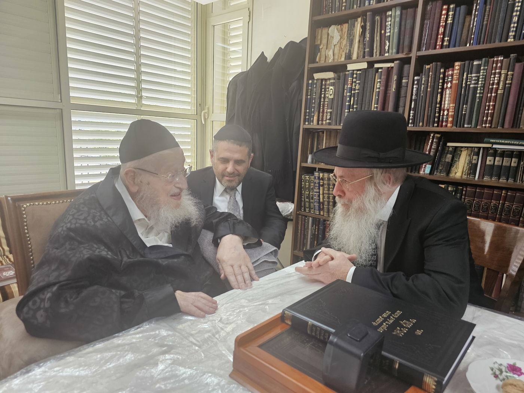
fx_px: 348
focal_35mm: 23
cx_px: 262
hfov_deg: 73.9
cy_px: 196
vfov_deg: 58.9
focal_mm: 6.3
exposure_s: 1/100
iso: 250
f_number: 1.7
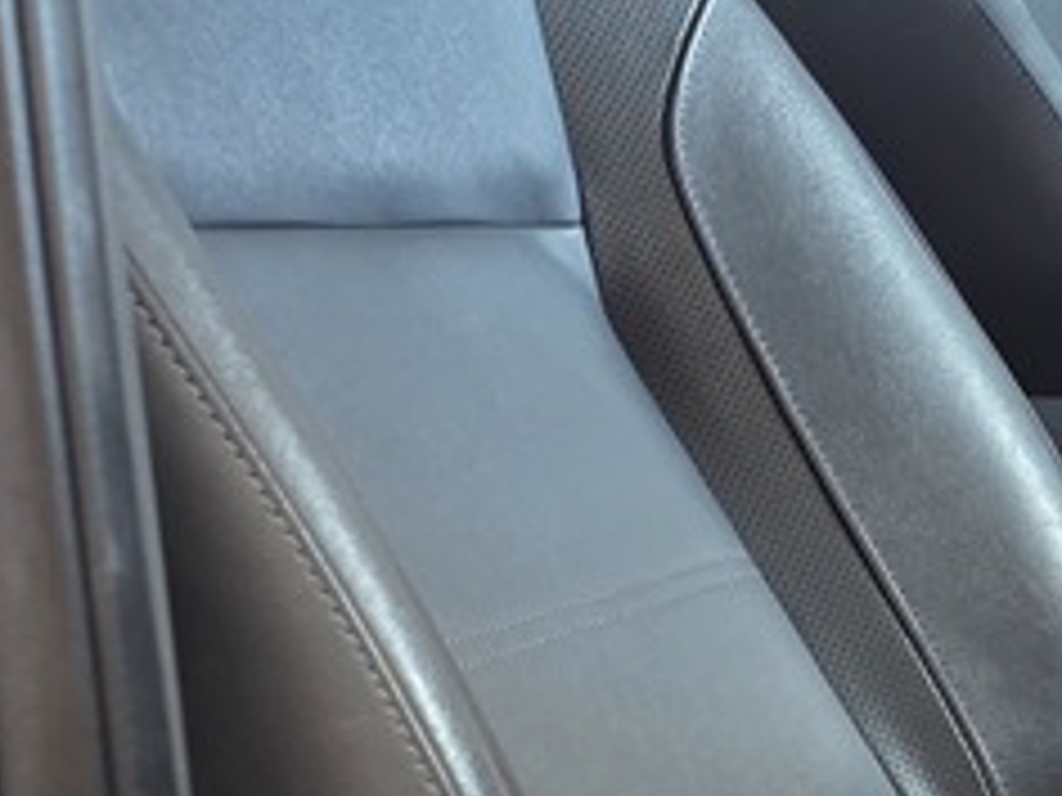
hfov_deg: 16.6
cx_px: 1876
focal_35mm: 100
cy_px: 459
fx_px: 3068
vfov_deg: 14.8
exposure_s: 1/100
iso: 400
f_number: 1.7
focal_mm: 6.25
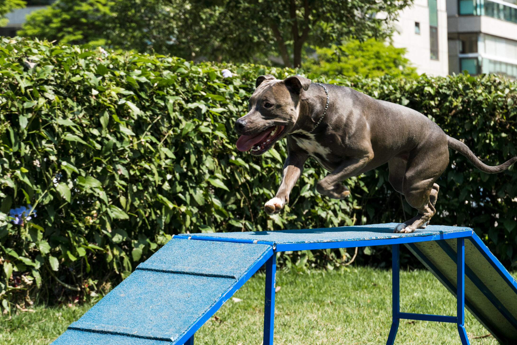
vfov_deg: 12.7
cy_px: 194
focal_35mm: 108
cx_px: 277
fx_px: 1545
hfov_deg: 19.0
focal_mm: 61
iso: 100
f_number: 5.6
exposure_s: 1/500
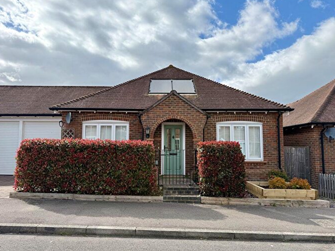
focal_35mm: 25
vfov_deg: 54.9
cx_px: 170
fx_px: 242
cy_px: 125
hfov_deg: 69.4
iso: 80
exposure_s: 1/5714
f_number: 1.78
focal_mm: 6.76
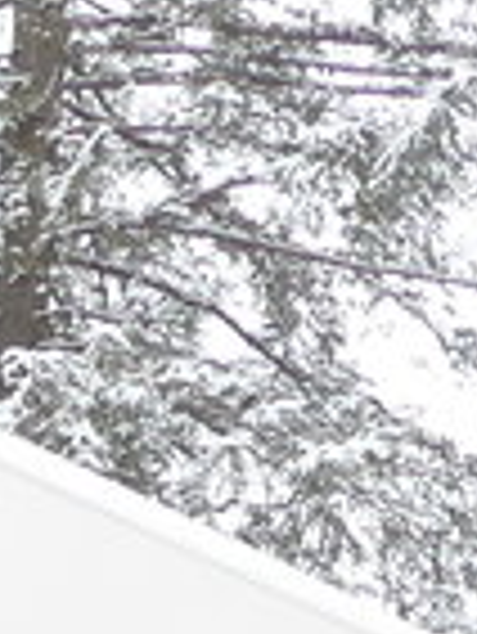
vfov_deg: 7.2
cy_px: 1817
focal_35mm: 246
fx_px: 4513
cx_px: -328
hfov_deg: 6.0
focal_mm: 6
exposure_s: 1/200
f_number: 2.8
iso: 80
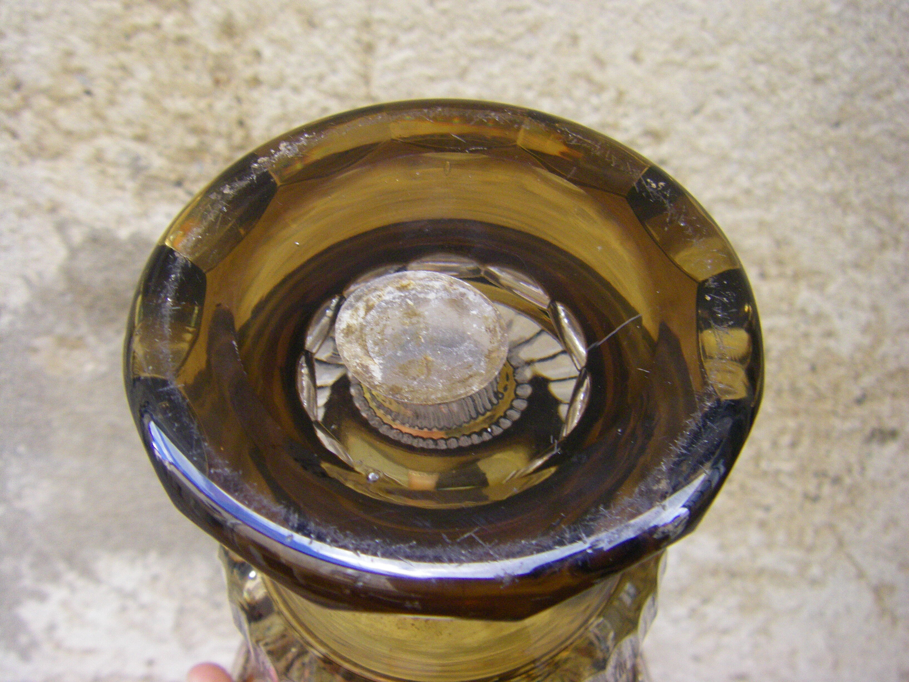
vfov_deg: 37.7
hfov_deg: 49.0
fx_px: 998
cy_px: 341
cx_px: 454
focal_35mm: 38
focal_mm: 6.3
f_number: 3.5
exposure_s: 1/100
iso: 320
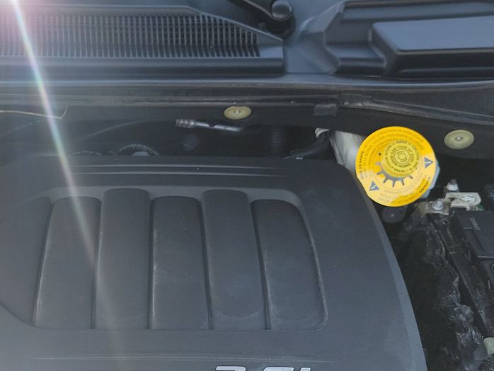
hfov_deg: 34.3
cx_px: 136
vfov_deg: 26.3
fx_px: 785
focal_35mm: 55
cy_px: 267
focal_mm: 6.7
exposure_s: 1/162
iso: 50
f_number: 1.8
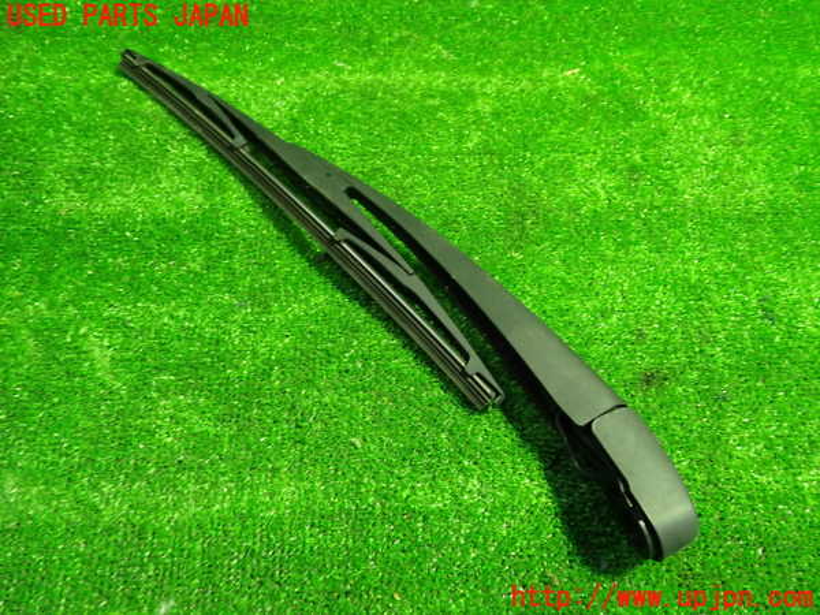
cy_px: 308
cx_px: 410
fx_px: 711
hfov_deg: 60.0
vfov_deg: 46.8
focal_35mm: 30
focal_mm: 5.4
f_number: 2.3
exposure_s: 1/30
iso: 500
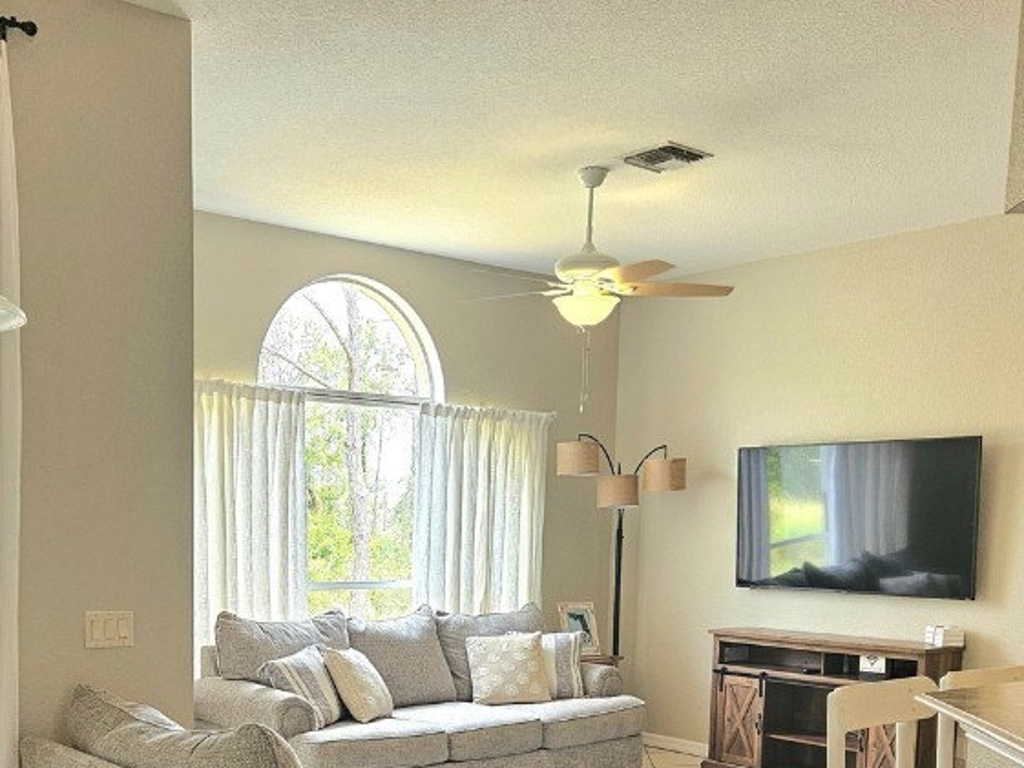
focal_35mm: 42
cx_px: 374
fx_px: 1243
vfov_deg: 33.0
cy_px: 651
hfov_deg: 44.4
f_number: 1.8
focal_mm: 5.4
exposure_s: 1/120
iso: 125
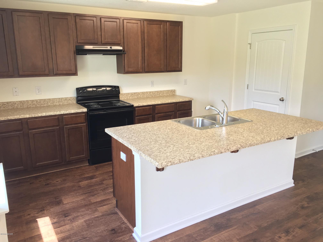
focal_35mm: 29
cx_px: 162
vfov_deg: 48.2
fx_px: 271
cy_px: 121
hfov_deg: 61.7
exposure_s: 1/30
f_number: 2.2
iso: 32
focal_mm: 4.15
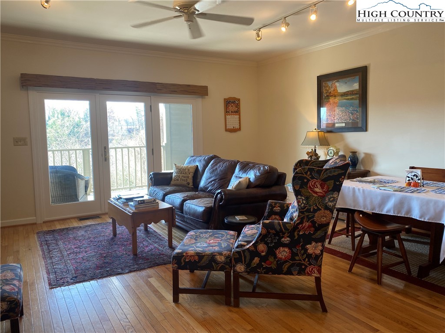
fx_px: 334
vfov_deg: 53.1
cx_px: 222
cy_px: 166
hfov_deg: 67.3
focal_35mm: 26
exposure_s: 1/60
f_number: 1.8
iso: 64
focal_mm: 4.25
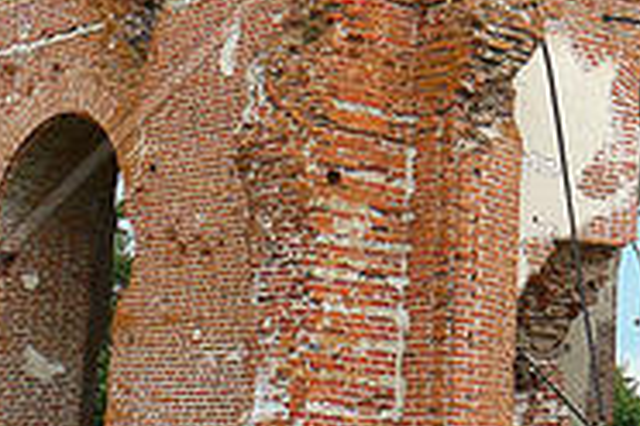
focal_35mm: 117
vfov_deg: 11.2
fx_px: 2080
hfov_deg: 17.4
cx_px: 508
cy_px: -254
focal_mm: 6
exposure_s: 1/200
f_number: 4.5
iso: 100
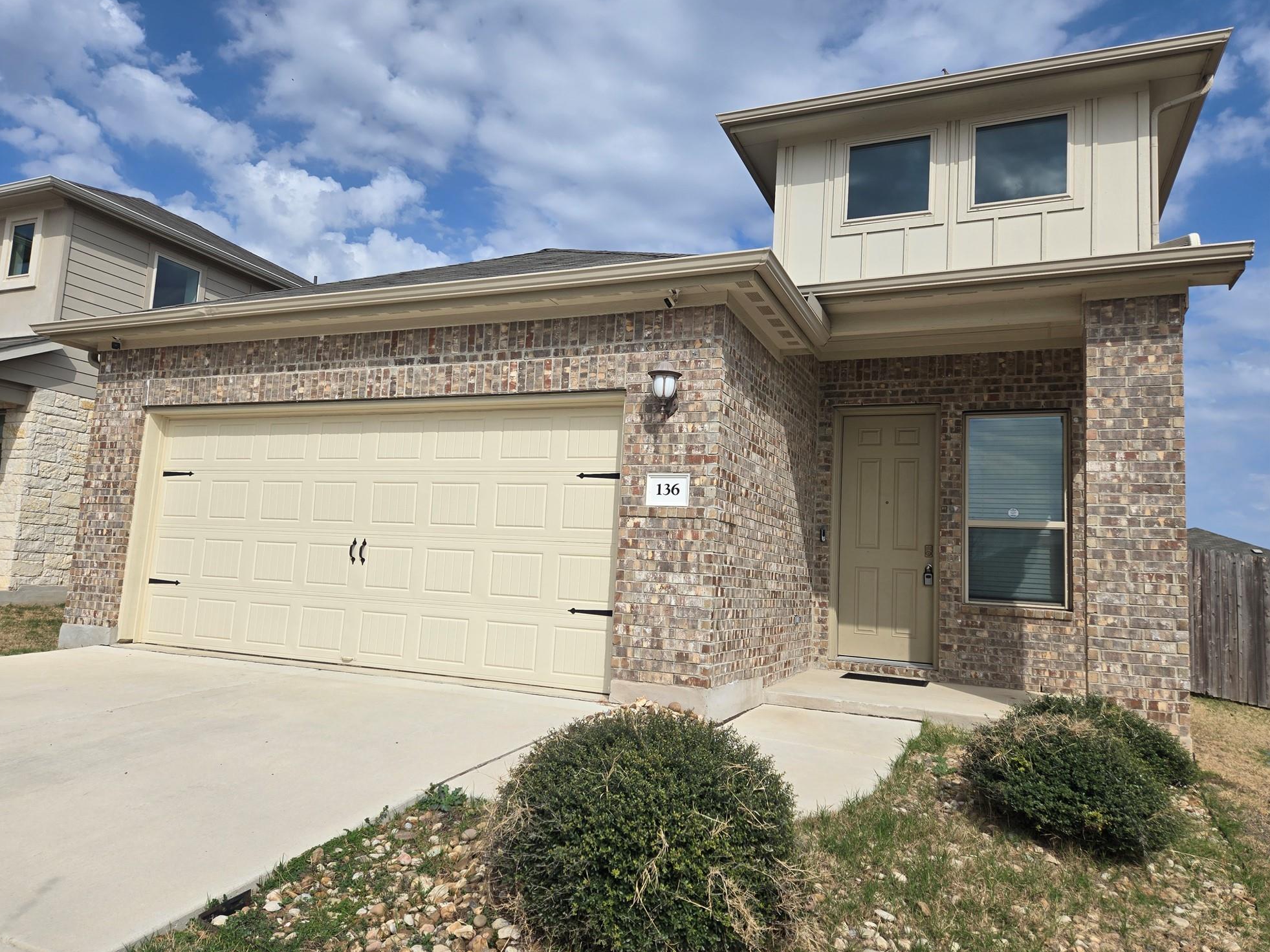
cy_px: 473
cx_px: 611
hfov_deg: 71.6
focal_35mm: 24
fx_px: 880
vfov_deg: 56.8
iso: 25
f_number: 1.8
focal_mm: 5.4
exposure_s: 1/3768
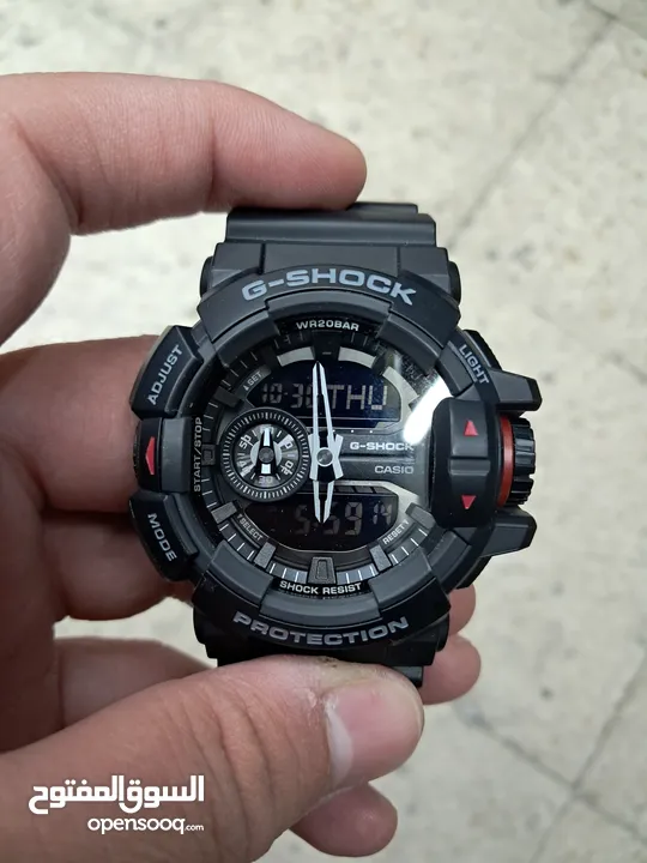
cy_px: 432
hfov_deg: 51.4
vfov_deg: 65.3
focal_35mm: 27
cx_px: 324
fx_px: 673
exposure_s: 1/50
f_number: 1.8
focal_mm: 4
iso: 320
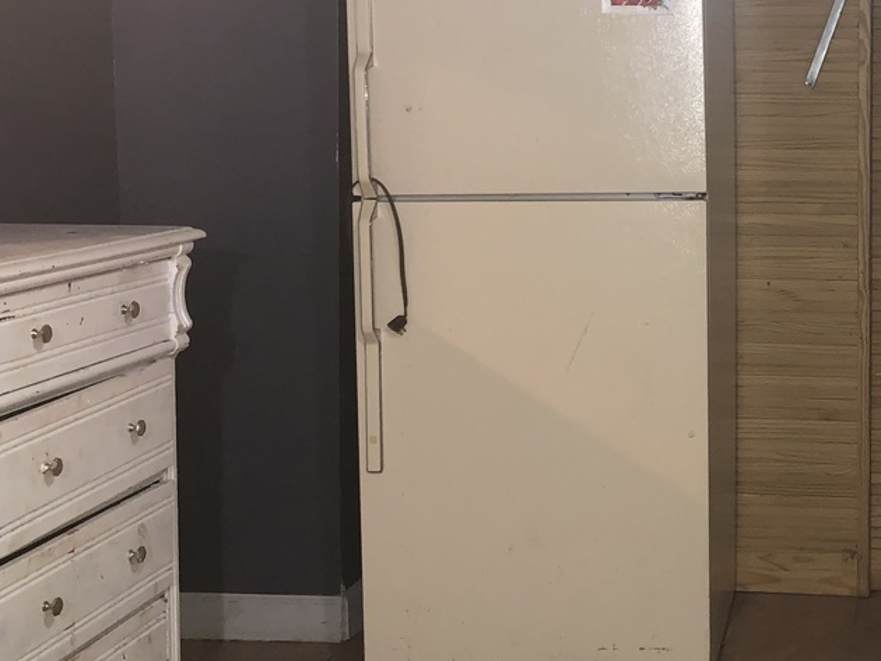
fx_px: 1629
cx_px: 938
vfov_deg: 22.8
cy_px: 212
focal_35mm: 64
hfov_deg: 27.9
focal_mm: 4
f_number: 1.8
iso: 80
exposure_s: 1/12
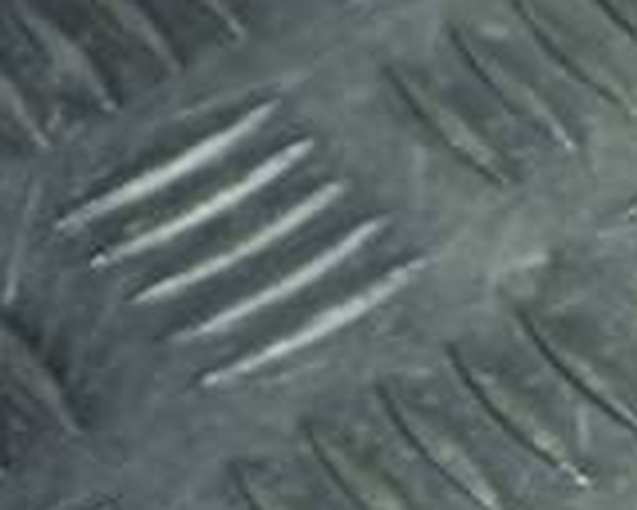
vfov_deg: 9.6
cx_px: 1642
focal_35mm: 155
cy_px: 842
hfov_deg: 10.3
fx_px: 2924
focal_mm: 4.6
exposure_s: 1/100
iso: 32
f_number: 1.8
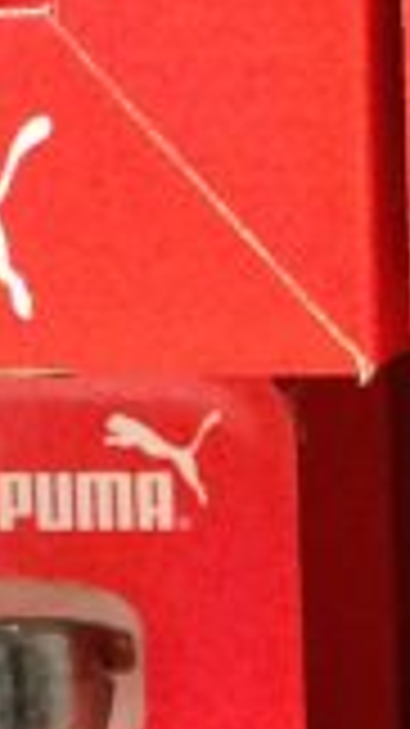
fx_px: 3869
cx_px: 342
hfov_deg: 6.1
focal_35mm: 200
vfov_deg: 10.6
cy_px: 927
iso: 250
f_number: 2.2
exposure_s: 1/25
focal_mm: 4.15
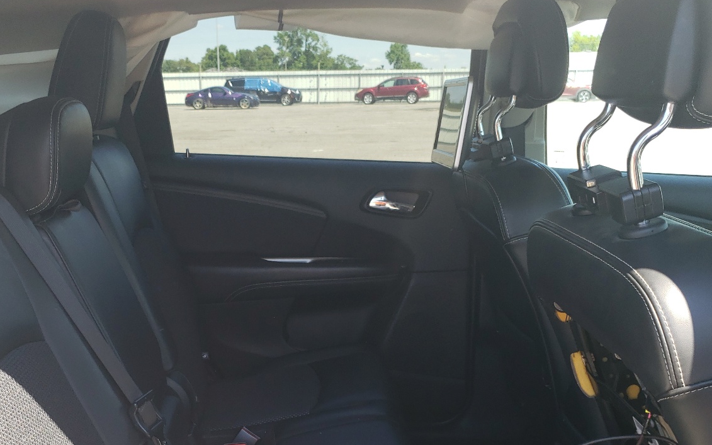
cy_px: 359
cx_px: 281
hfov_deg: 50.0
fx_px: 757
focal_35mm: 39
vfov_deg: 31.9
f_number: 1.5
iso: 50
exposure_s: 1/345
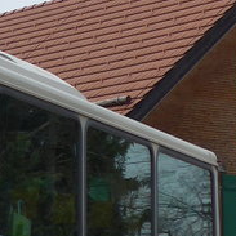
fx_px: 1828
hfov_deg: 6.9
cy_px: 144
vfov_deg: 7.4
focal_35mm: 237
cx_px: -364
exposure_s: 1/1600
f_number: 2.8
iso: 80
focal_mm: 8.4
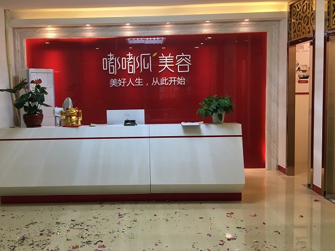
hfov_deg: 49.8
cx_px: 131
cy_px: 116
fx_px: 358
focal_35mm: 37
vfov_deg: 38.6
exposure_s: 1/33
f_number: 2.2
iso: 40
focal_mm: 4.15
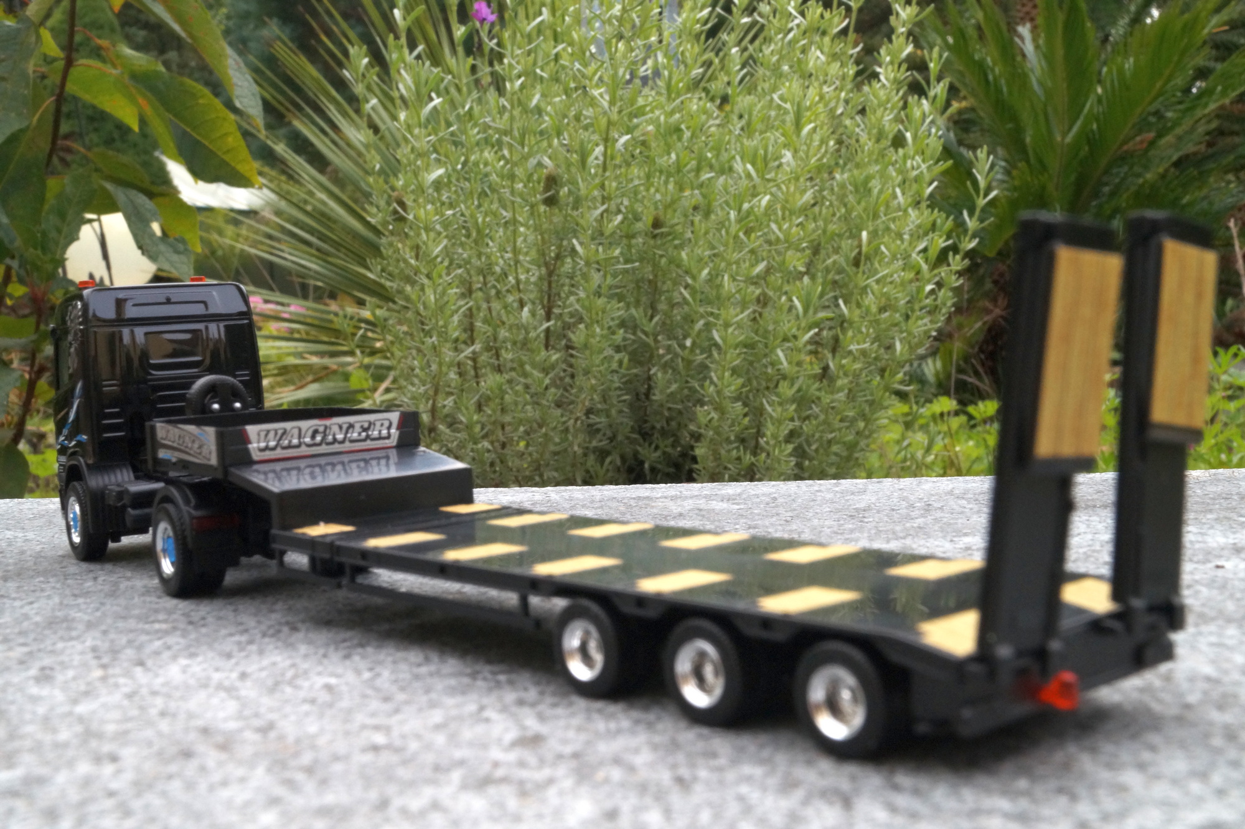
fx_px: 1452
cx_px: 622
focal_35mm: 42
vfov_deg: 31.9
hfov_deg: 46.4
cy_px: 414
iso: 1000
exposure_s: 1/60
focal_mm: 28
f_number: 22
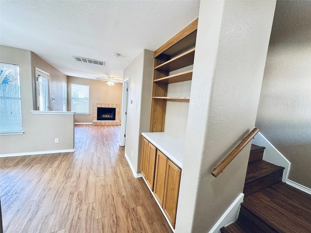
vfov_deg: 85.7
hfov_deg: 102.1
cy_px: 116
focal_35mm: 14
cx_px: 156
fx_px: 126
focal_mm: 2.22
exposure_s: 1/60
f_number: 2.2
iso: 320
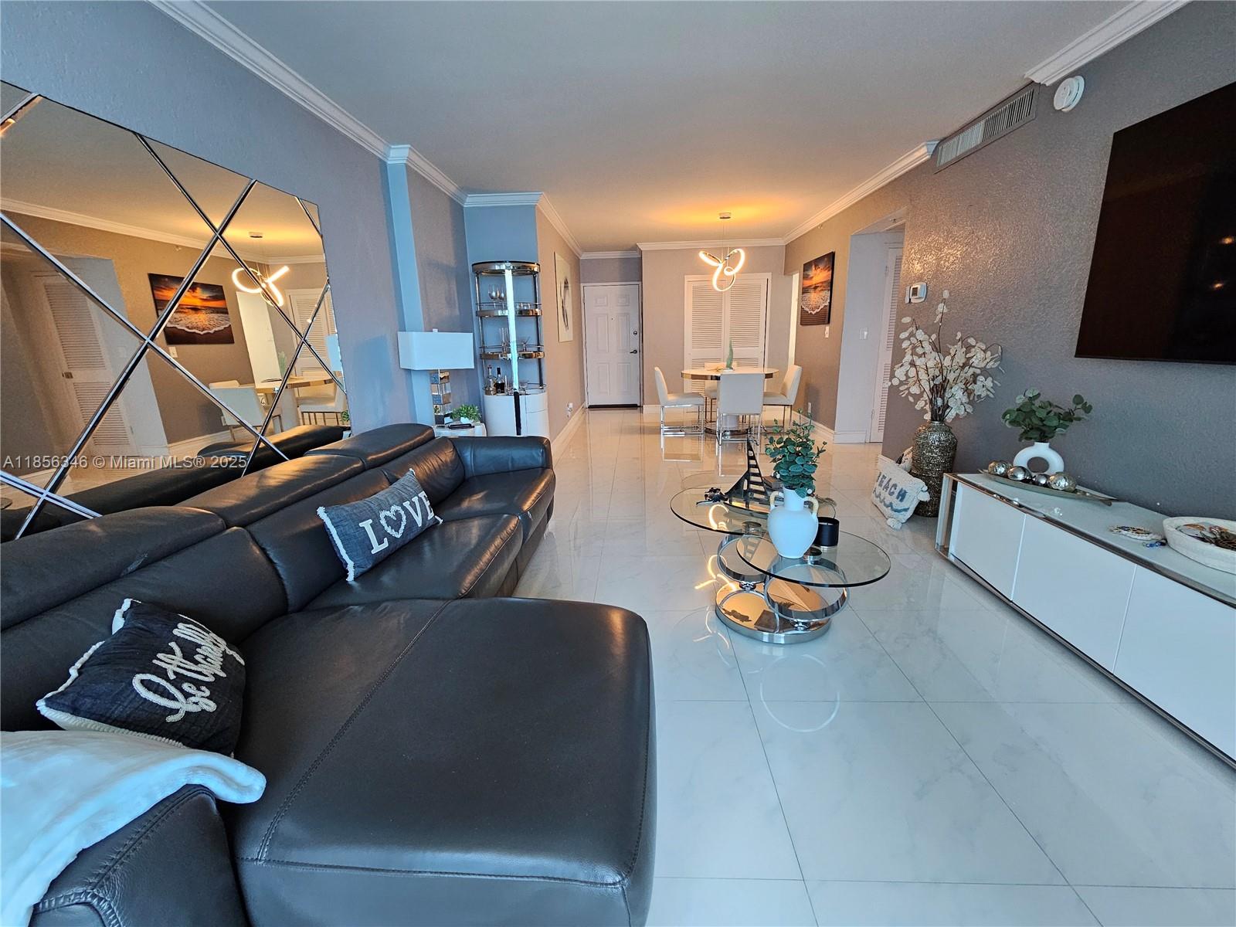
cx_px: 618
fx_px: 464
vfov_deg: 89.9
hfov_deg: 106.2
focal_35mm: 13
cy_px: 464
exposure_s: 1/60
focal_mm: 2.2
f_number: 2.2
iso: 250
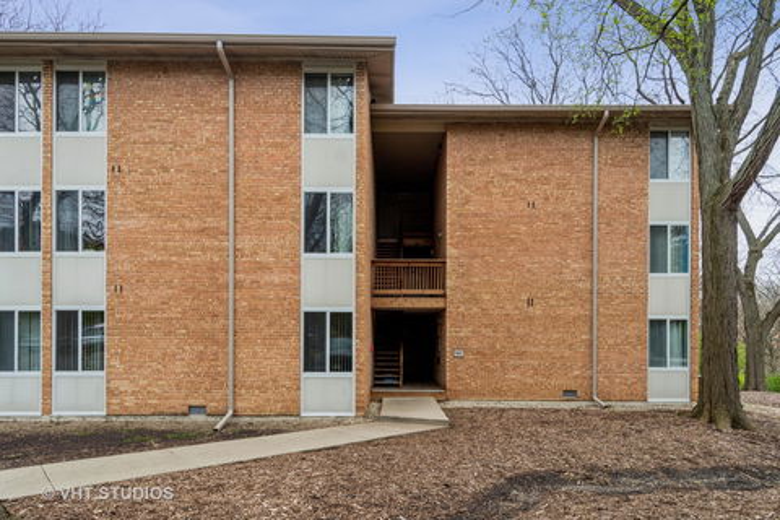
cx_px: 390
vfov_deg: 67.4
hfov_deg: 90.0
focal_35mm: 18
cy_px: 260
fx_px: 390
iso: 320
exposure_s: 1/100
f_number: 8
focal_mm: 12
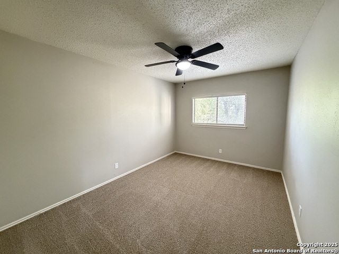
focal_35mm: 14
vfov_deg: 85.7
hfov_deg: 102.1
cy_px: 127
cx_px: 170
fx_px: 137
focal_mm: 2.22
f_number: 2.2
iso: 800
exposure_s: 1/60
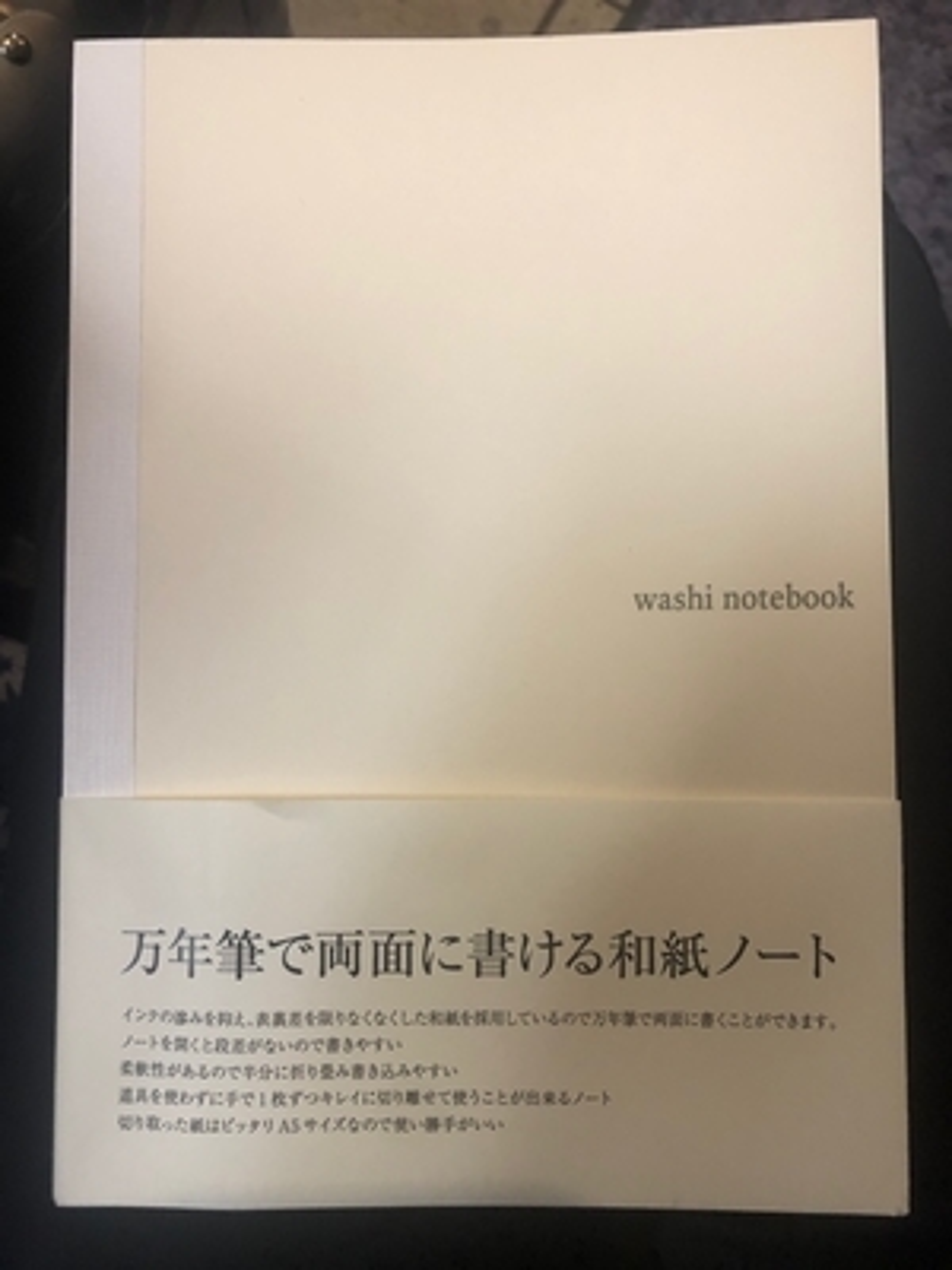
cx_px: 476
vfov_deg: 63.4
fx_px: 1027
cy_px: 635
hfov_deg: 49.7
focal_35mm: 28
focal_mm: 4
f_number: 1.8
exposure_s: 1/15
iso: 64
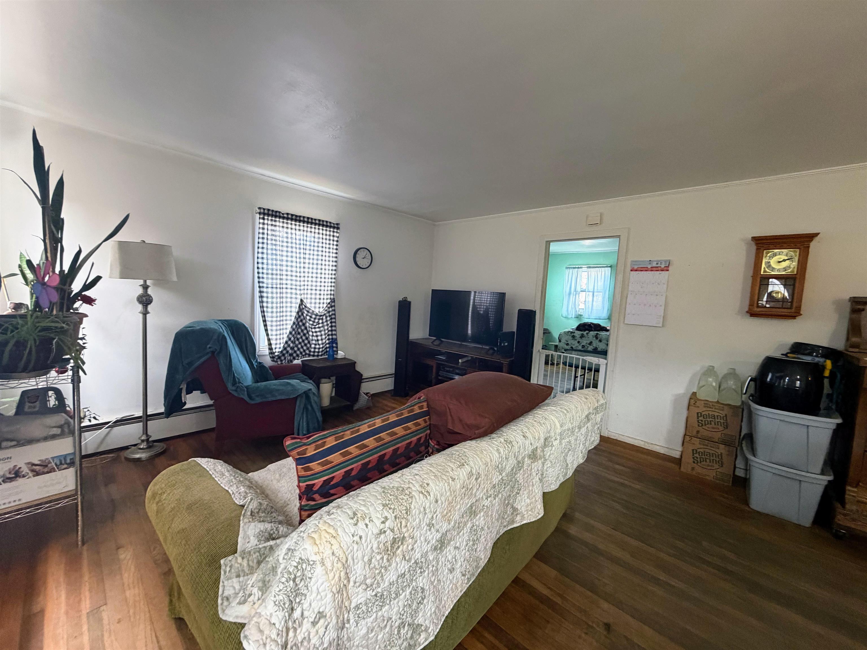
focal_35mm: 14
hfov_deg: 102.1
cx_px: 434
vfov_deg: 85.7
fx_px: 351
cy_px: 325
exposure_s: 1/60
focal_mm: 2.22
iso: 400
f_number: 2.2
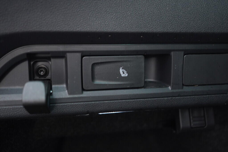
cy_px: 76
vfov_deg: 36.9
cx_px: 114
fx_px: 228
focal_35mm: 36
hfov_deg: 53.1
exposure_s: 1/40
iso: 640
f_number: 2.8
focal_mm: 24
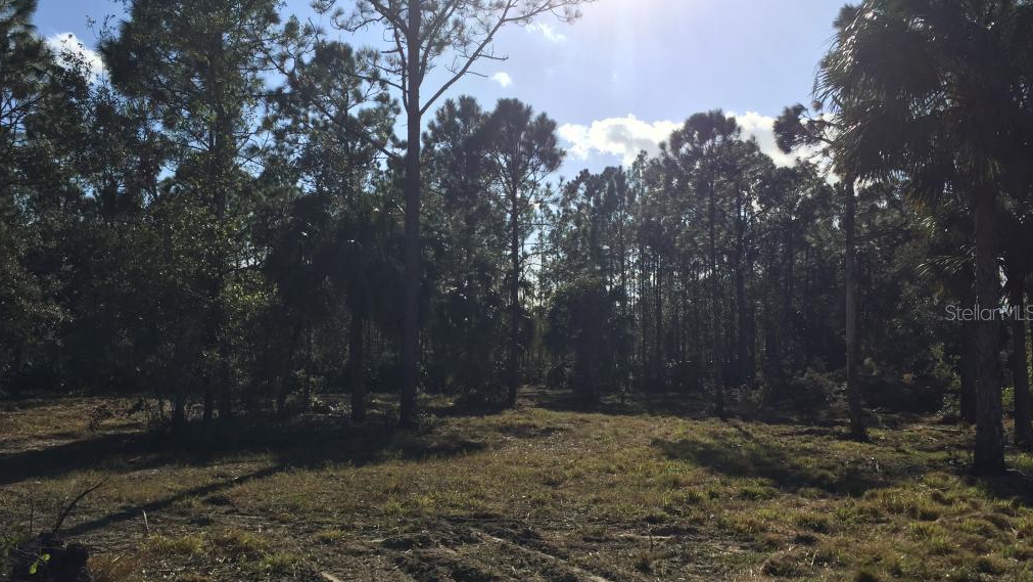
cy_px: 312
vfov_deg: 36.7
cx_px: 518
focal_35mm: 32
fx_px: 877
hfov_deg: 61.0
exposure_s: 1/3300
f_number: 2.2
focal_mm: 4.15
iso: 32
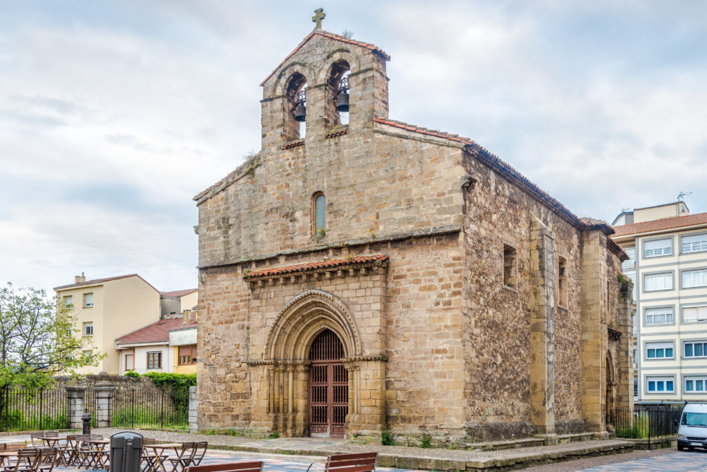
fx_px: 668
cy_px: 236
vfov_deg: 38.9
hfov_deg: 55.8
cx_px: 354
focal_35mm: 34
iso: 100
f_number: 8
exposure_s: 1/40
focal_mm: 34
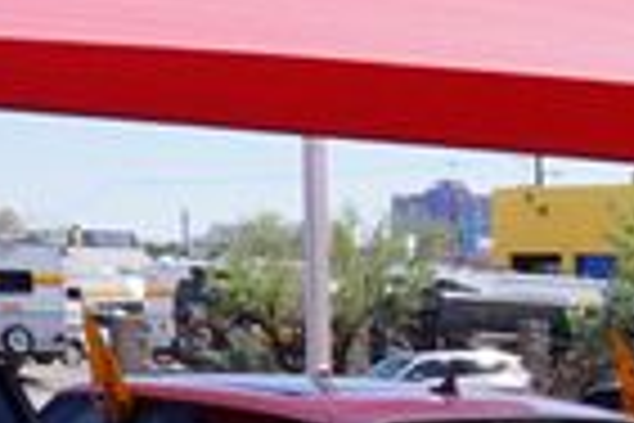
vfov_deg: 9.3
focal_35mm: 136
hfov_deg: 14.1
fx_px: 2395
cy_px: 927
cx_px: 949
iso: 100
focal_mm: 20
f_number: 11
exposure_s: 1/100
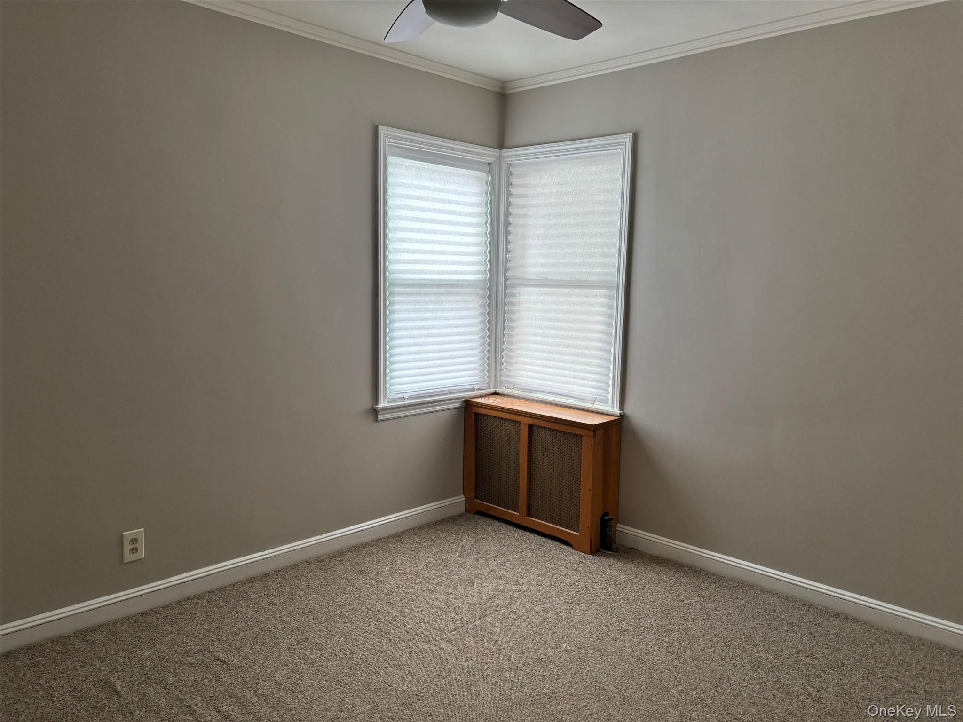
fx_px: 723
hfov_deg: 67.3
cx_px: 482
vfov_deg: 53.1
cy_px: 361
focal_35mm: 26
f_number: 1.6
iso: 125
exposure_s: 1/60
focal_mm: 5.96
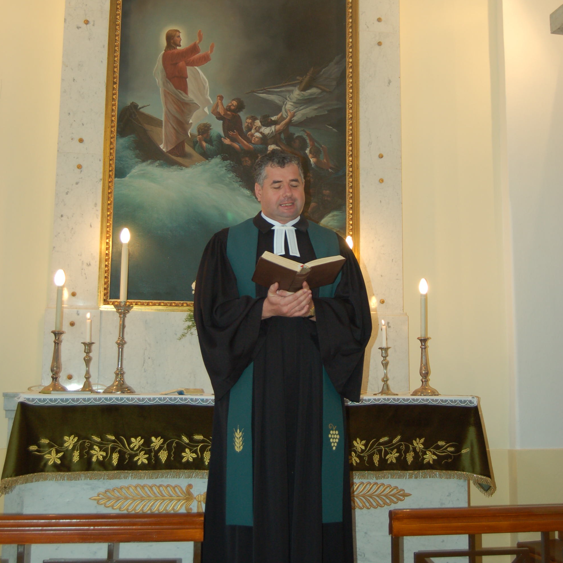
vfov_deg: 33.9
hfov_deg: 34.0
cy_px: 223
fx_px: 920
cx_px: 281
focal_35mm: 50
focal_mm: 26
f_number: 4.2
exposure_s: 1/60
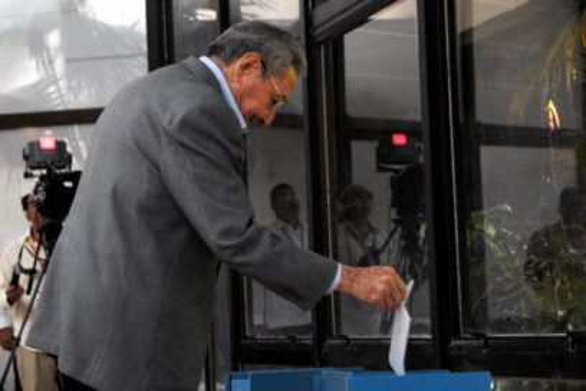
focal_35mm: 69
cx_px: 293
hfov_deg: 29.2
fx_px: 1123
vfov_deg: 19.7
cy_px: 196
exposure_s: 1/50
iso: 1600
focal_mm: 46
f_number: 4.5
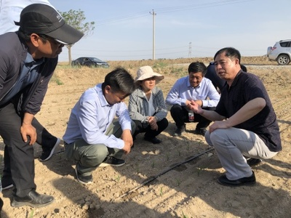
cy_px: 109
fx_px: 235
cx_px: 146
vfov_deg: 49.7
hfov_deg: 63.4
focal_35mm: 28
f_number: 1.8
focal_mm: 3.99
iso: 20
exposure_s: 1/1453
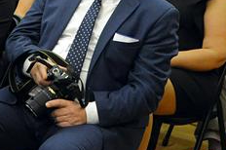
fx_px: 1172
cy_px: -45
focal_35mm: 187
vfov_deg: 7.2
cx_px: -116
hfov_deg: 10.6
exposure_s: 1/80
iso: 2500
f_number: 5.6
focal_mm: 34
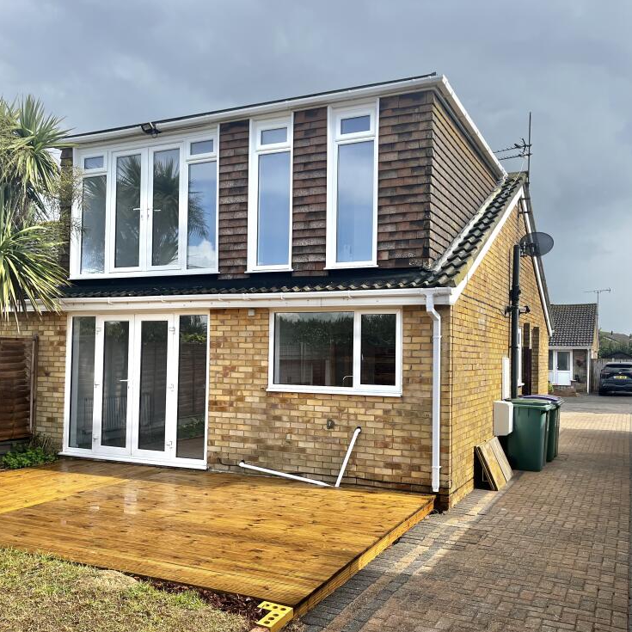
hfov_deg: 51.1
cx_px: 299
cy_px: 328
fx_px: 661
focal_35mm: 32
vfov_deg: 51.1
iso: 50
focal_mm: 5.1
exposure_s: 1/1721
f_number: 1.6
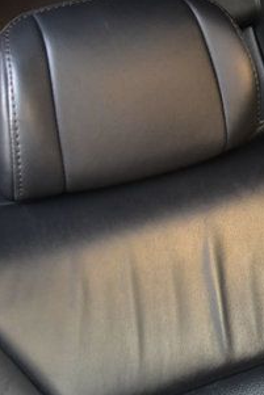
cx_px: 503
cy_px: 360
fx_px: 1121
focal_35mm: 102
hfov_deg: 12.1
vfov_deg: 19.6
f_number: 6.3
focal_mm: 20
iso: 1250
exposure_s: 1/15
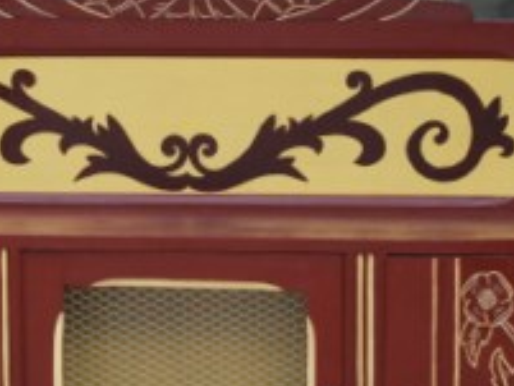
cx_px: 174
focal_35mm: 219
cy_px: 258
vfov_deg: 6.8
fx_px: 3253
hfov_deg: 9.0
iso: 200
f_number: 4.8
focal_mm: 75
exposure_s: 1/250
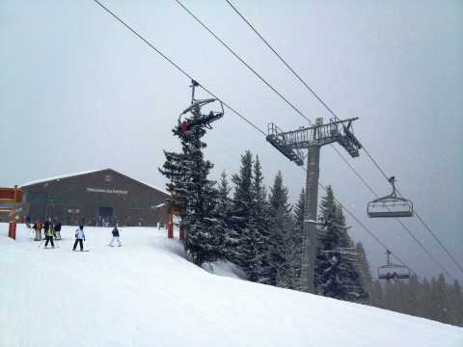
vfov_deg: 40.7
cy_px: 174
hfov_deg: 52.6
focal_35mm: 35
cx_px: 232
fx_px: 468
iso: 64
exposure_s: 1/800
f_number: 2.4
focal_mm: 4.28
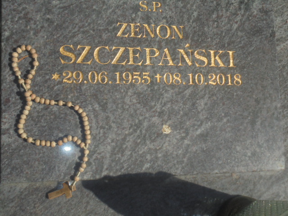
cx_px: 144
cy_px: 108
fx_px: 358
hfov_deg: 43.9
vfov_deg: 33.6
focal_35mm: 43
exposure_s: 1/1000
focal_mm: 7.8
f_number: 4.5
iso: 100
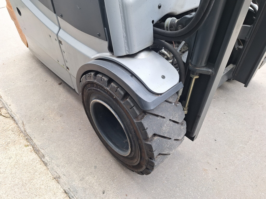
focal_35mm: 23
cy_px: 100
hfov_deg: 73.9
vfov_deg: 58.9
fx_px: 177
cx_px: 133
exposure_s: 1/100
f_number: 1.8
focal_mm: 5.54
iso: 50
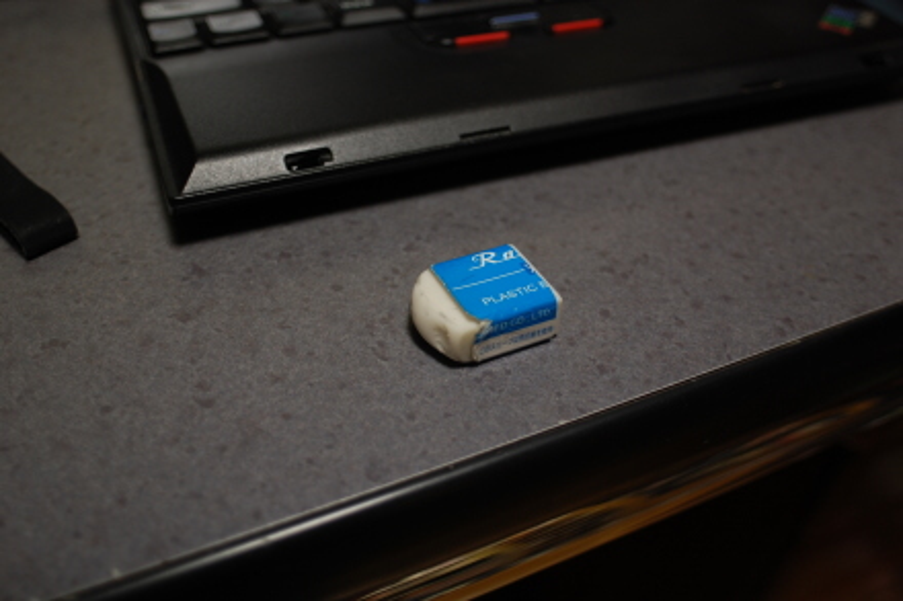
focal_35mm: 30
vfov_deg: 43.6
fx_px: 752
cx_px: 452
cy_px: 300
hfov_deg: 61.9
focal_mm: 20
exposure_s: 1/20
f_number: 2.8
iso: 200
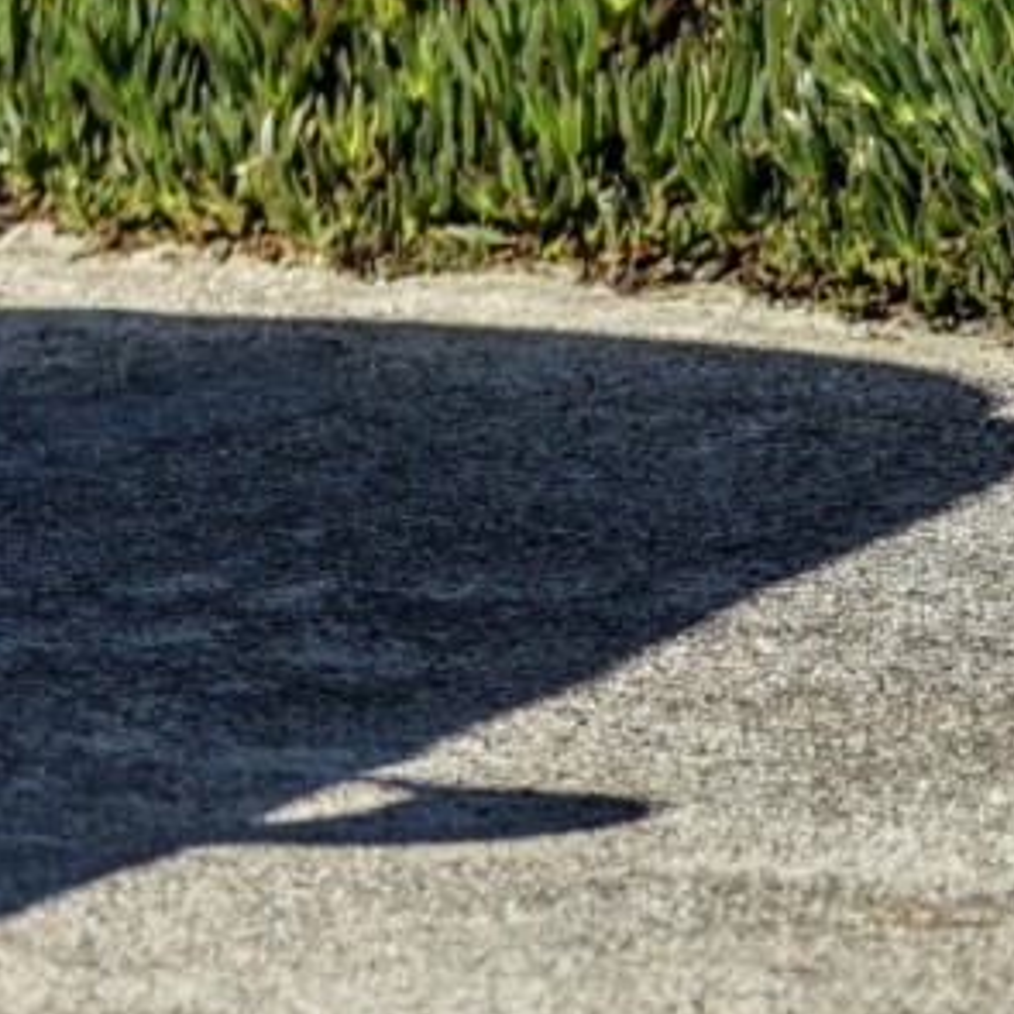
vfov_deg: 2.8
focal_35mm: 619
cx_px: -2320
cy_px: -663
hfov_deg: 2.8
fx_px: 20514
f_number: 1.4
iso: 100
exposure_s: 1/5000
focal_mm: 105
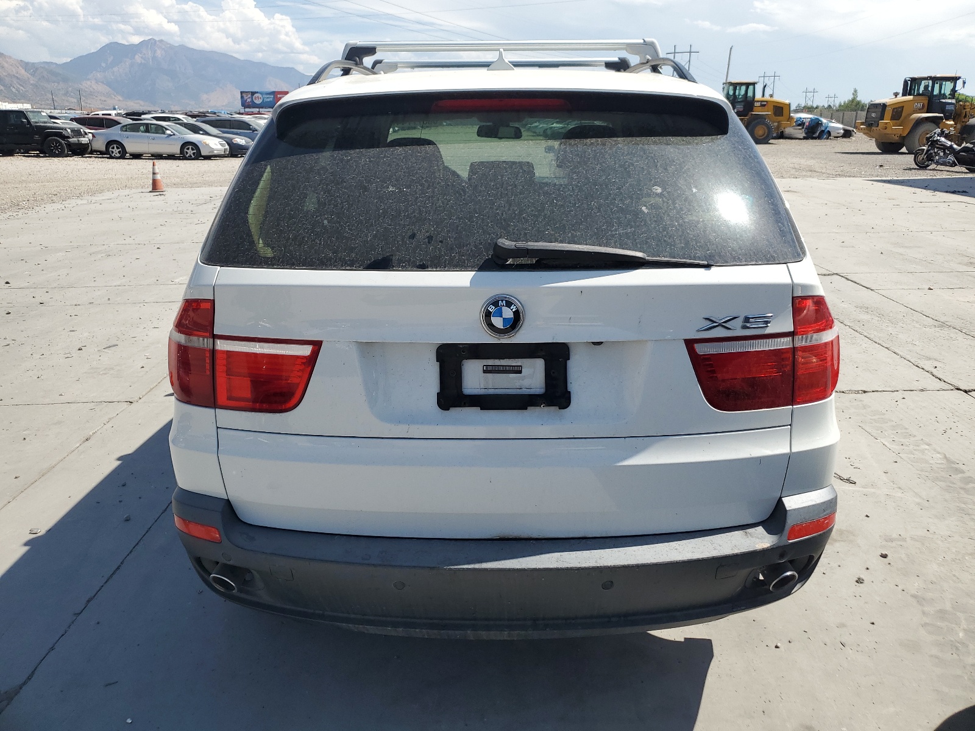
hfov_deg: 67.3
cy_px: 366
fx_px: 732
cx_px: 488
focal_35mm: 26
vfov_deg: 53.1
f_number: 1.5
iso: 50
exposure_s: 1/3333
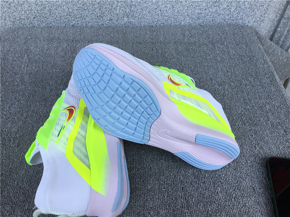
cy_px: 108
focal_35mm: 31
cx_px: 145
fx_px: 260
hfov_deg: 58.4
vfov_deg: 45.4
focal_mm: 3.3
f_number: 2.4
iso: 25
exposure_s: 1/260
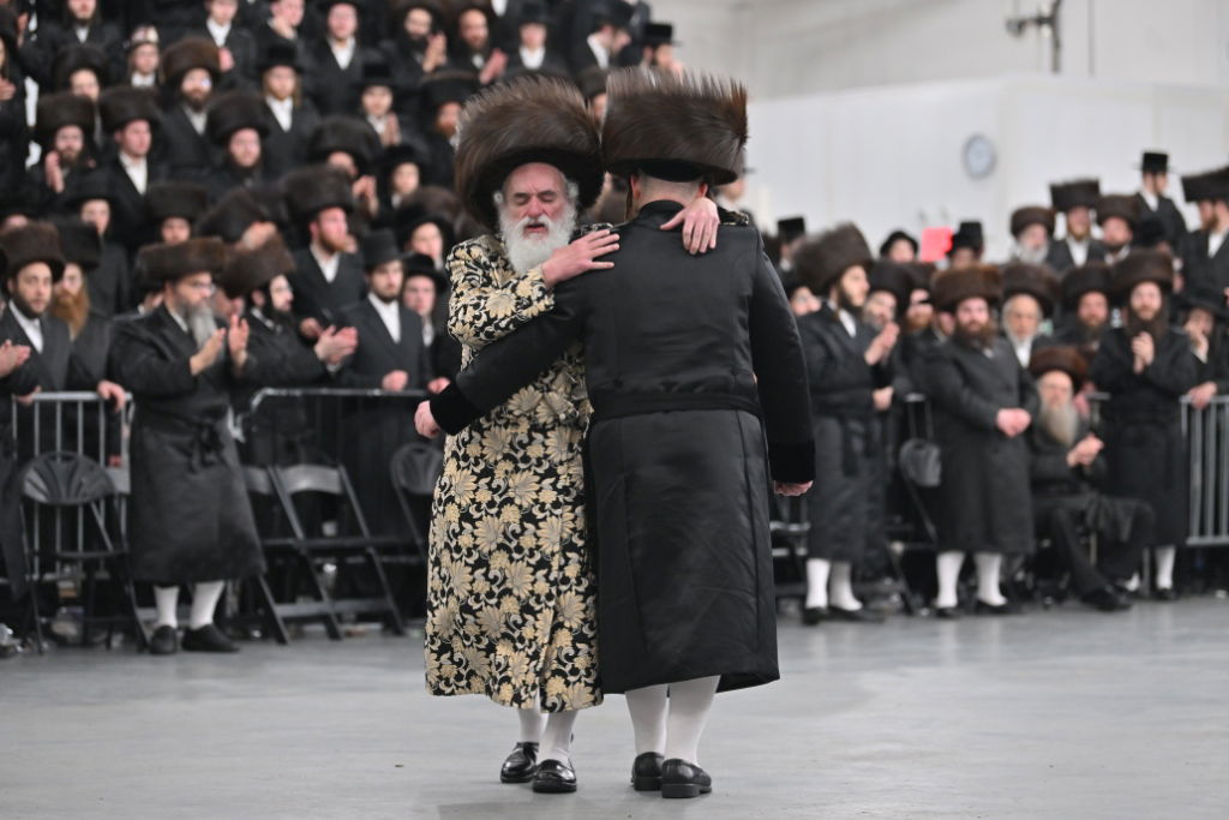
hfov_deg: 17.1
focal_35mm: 120
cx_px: 614
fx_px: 4097
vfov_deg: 11.4
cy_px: 410
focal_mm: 120
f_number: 2.8
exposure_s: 1/200
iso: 640
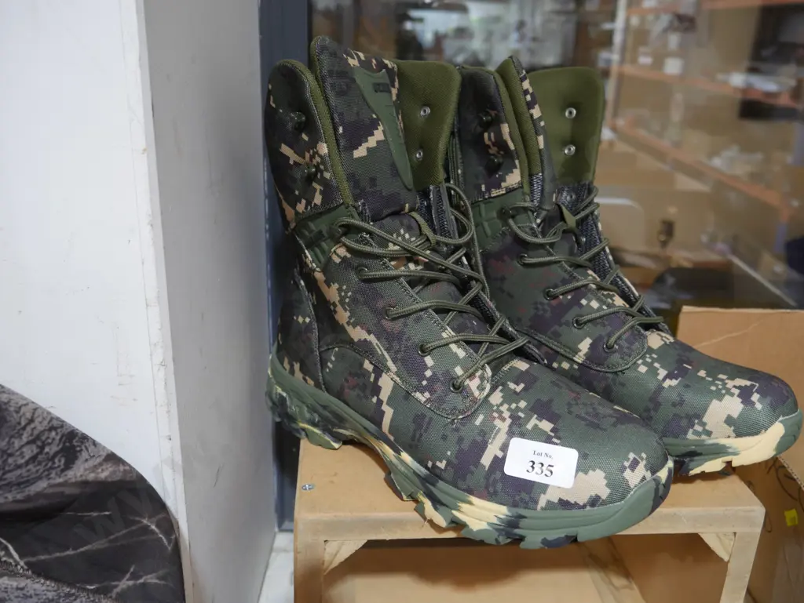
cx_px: 402
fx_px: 697
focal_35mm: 30
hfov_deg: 59.9
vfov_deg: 46.8
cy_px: 302
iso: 1000
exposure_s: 1/60
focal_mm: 15
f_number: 3.6
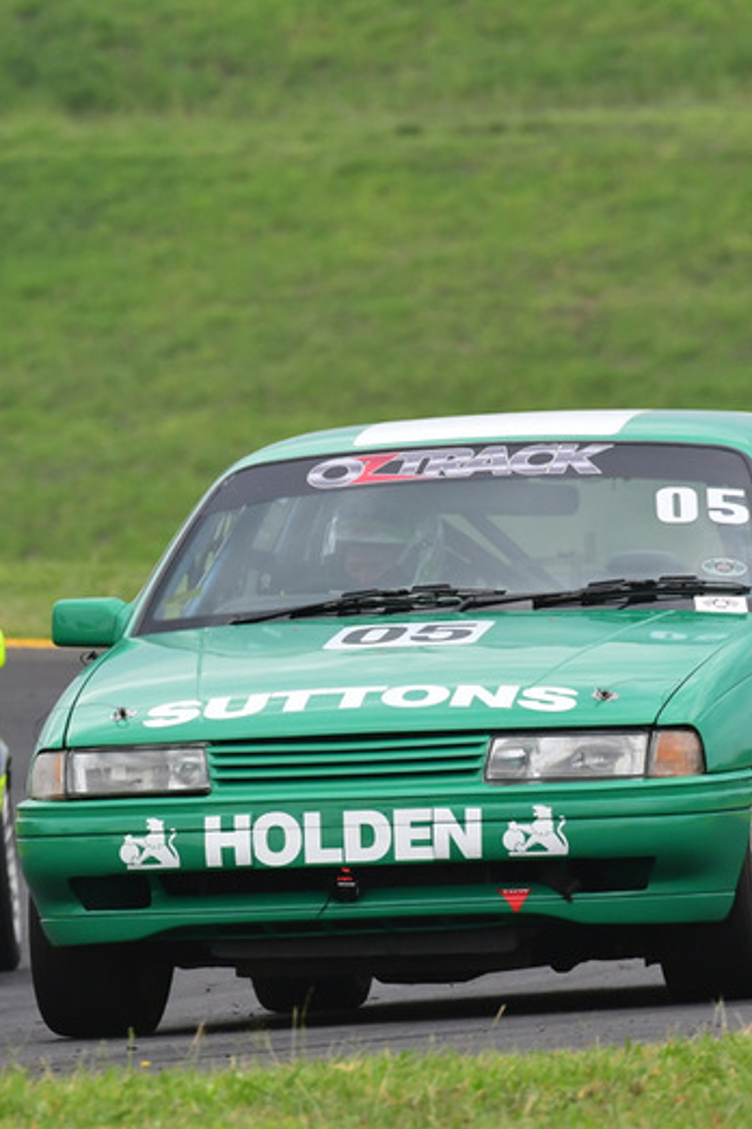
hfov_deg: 1.4
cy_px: 558
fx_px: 30234
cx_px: 290
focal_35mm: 965
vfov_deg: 2.1
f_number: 10
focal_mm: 420
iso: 1000
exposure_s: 1/640
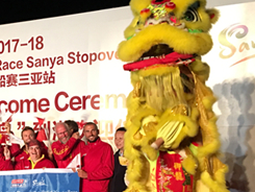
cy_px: 141
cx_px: -6
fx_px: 523
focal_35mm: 71
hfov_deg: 25.8
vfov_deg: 20.6
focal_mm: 4.15
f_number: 2.2
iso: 100
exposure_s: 1/10
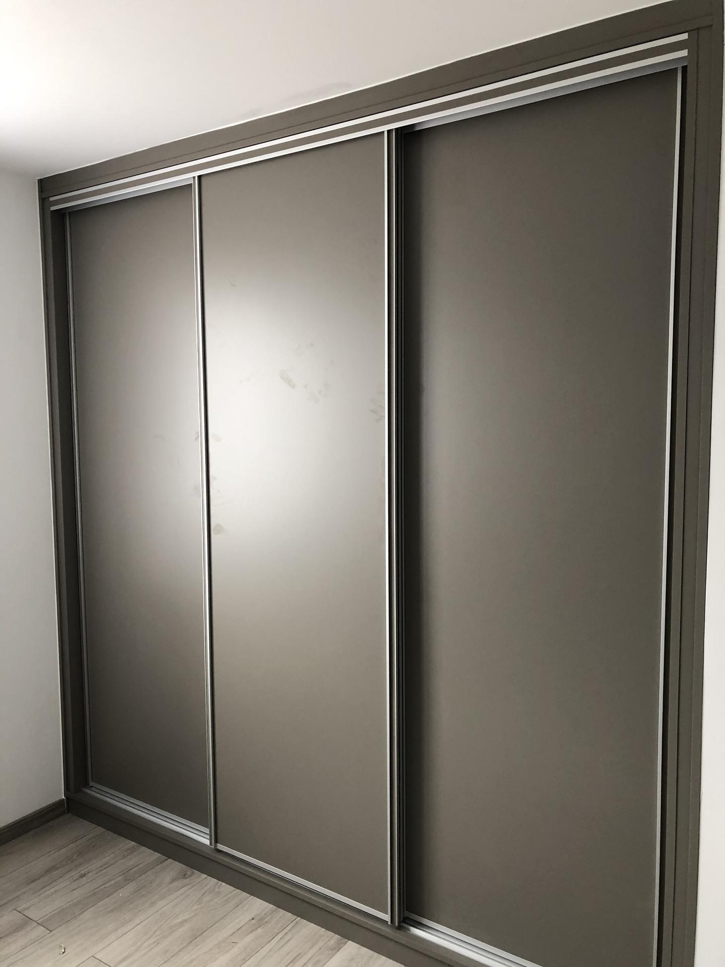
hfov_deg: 49.7
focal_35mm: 28
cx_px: 362
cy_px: 484
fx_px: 782
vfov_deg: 63.4
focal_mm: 4
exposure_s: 1/20
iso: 40
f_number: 1.8
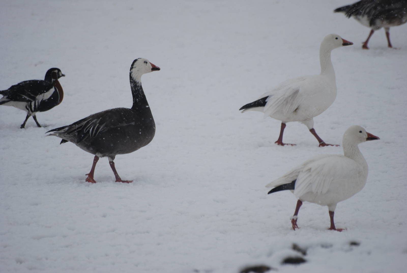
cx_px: 204
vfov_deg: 3.1
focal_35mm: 450
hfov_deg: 4.6
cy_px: 136
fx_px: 5093
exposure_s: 1/640
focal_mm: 300
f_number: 5.6
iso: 200
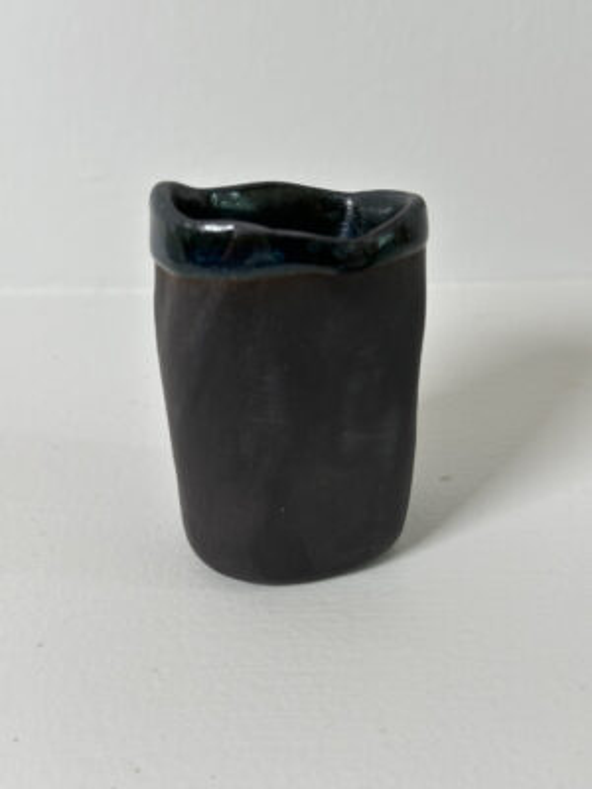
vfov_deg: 39.7
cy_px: 394
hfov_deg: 30.3
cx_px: 296
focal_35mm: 48
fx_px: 1095
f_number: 1.78
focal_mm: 6.86
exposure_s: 1/121
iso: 80
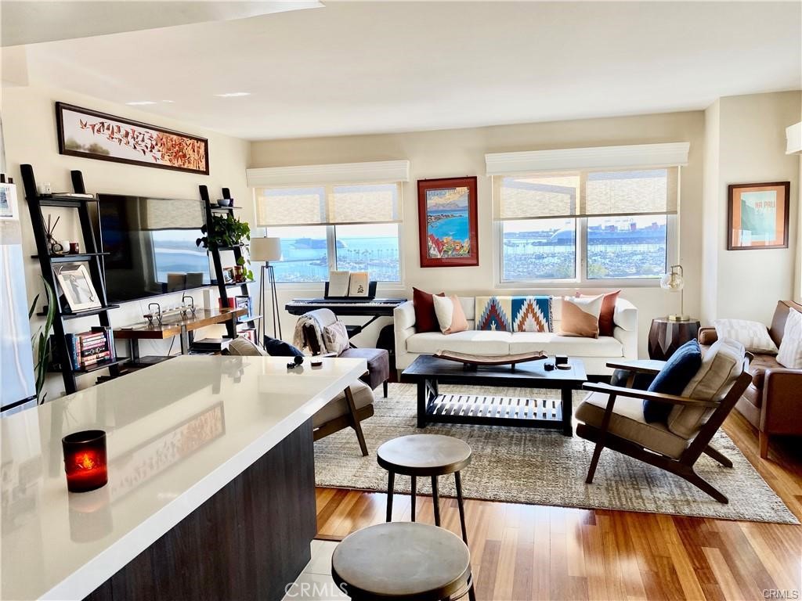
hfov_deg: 67.3
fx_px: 602
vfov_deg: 53.1
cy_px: 300
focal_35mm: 26
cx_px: 401
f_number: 1.8
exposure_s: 1/155
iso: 32
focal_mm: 4.25
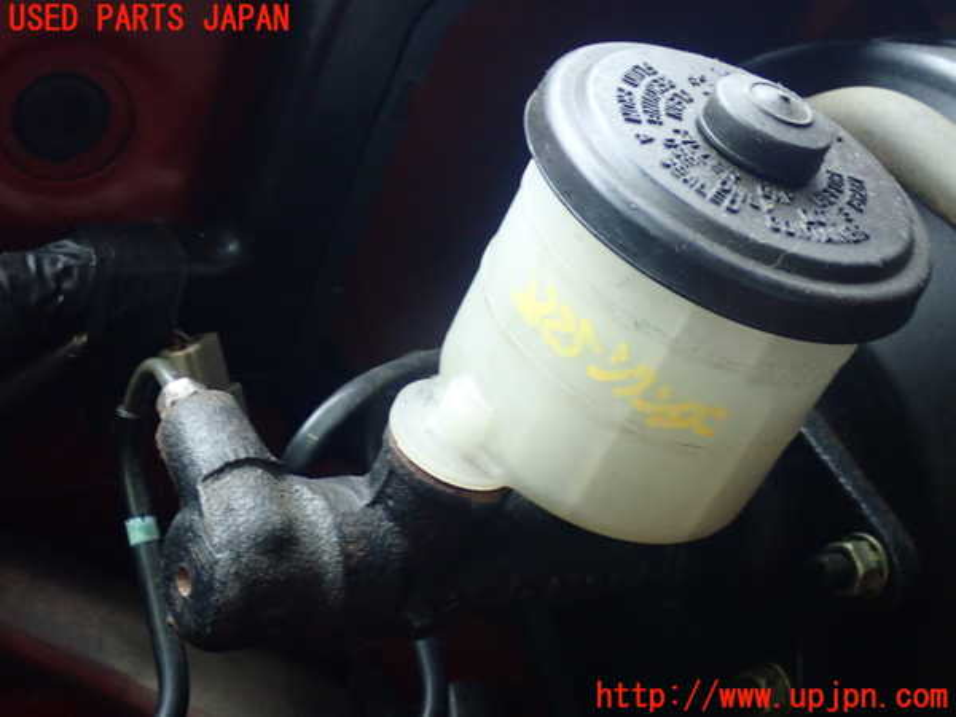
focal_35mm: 61
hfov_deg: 31.7
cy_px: 358
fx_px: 1685
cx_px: 478
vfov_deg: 24.0
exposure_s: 1/40
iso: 800
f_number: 3.6
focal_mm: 11.01
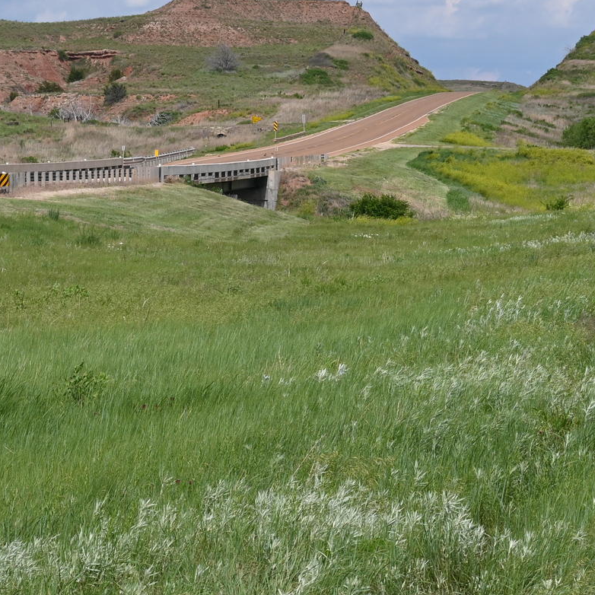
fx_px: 3117
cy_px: 145
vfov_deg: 10.9
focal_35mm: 160
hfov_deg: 10.9
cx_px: 248
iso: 100
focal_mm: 41
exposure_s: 1/320
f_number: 9
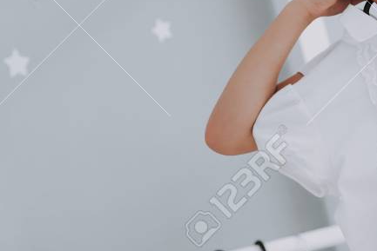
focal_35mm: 315
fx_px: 3300
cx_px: 399
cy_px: 156
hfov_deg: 6.5
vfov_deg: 4.4
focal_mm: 105
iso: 400
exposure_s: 1/320
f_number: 2.8
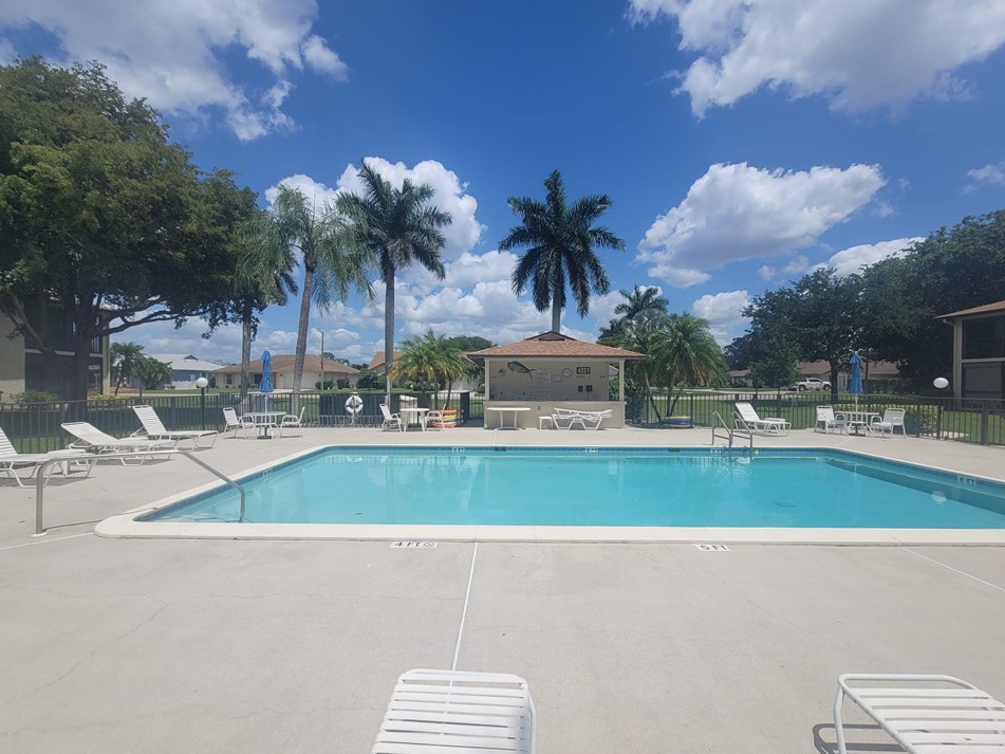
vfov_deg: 85.6
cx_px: 497
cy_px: 388
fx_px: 406
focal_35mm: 14
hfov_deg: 102.1
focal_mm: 2.2
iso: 64
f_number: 2.2
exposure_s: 1/4396
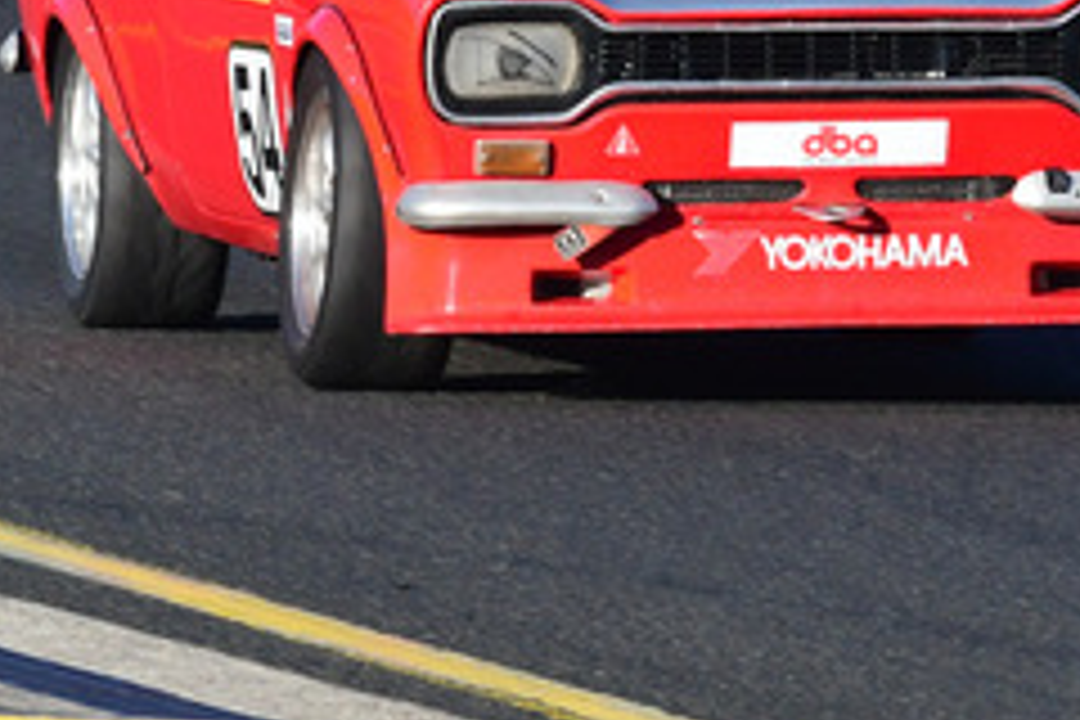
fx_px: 52556
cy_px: -274
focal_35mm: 1752
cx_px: 374
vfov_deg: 0.8
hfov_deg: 1.2
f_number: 11
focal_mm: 350
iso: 800
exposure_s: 1/640
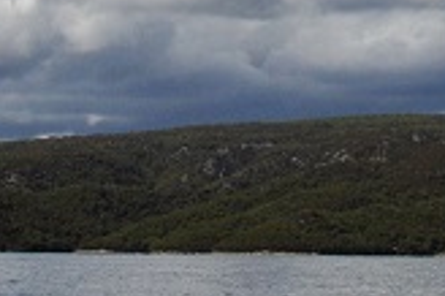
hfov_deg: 11.2
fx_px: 2260
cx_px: 180
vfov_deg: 7.3
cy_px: -186
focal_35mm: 183
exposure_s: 1/4000
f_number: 6.3
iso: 250
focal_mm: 20
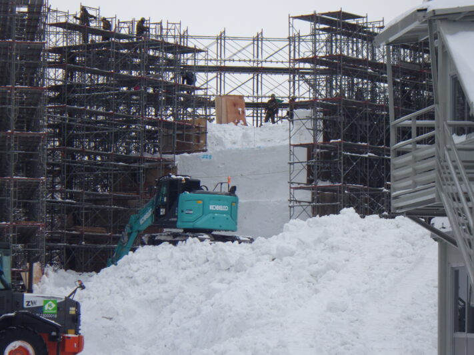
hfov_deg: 14.1
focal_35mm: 140
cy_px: 178
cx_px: 237
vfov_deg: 10.6
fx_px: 1917
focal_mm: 25
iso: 125
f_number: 5.5
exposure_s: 1/400
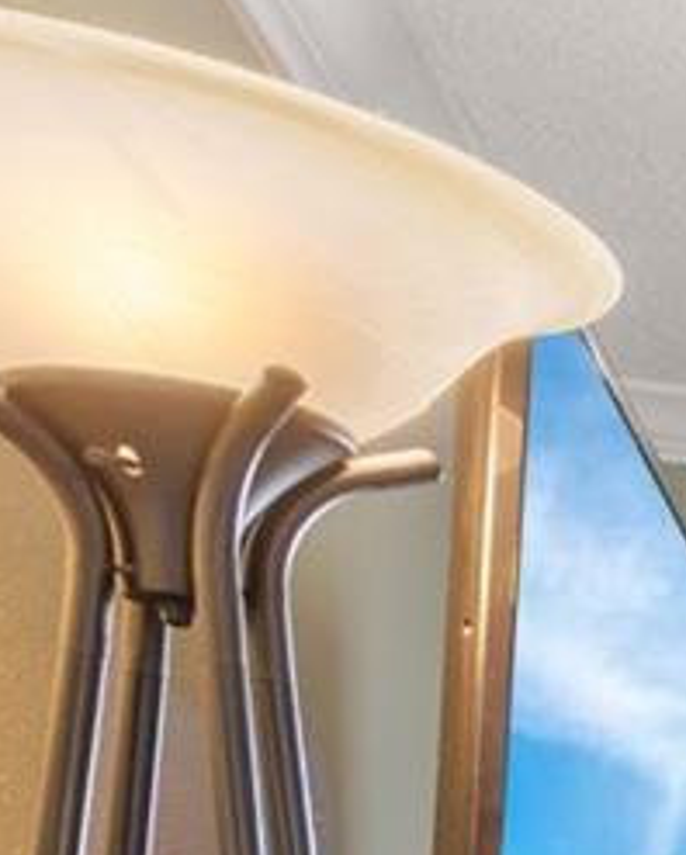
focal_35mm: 85
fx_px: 2155
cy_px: 1141
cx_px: 2238
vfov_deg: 20.4
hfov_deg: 10.3
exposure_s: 1/2.5
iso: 250
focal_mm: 14
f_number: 7.1
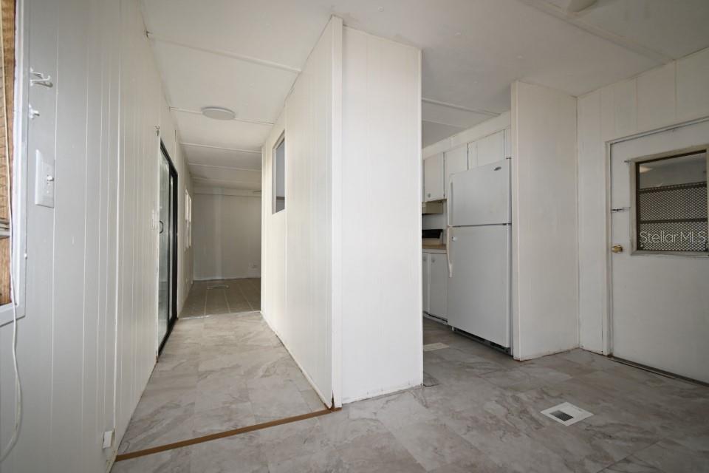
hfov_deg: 100.4
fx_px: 295
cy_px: 236
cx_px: 354
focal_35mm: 15
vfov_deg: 77.3
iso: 200
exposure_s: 1/80
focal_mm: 10
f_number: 4.5
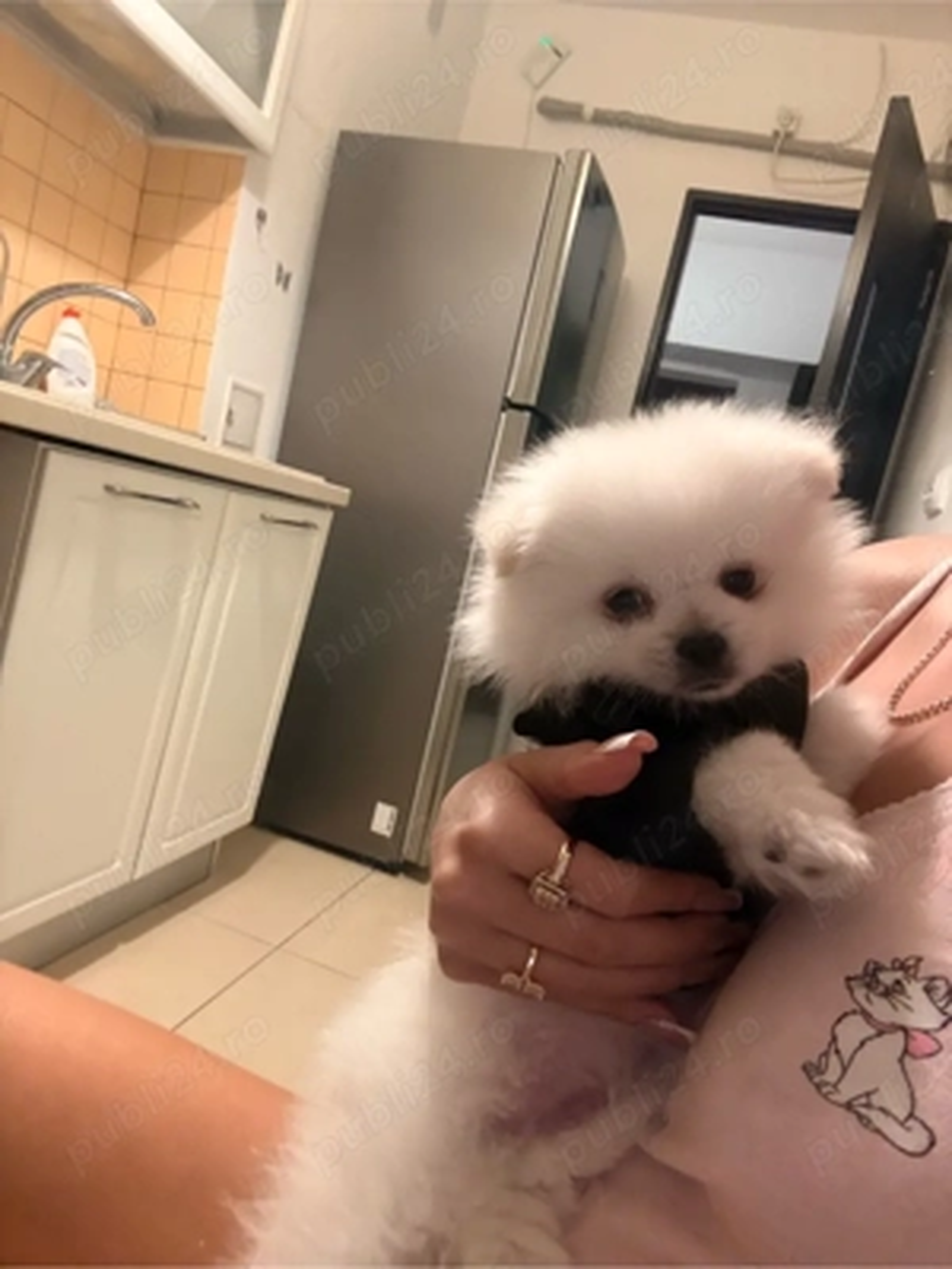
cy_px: 634
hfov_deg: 58.9
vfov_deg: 73.9
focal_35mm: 23
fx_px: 843
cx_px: 476
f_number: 1.9
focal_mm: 2.69
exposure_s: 1/33
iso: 250
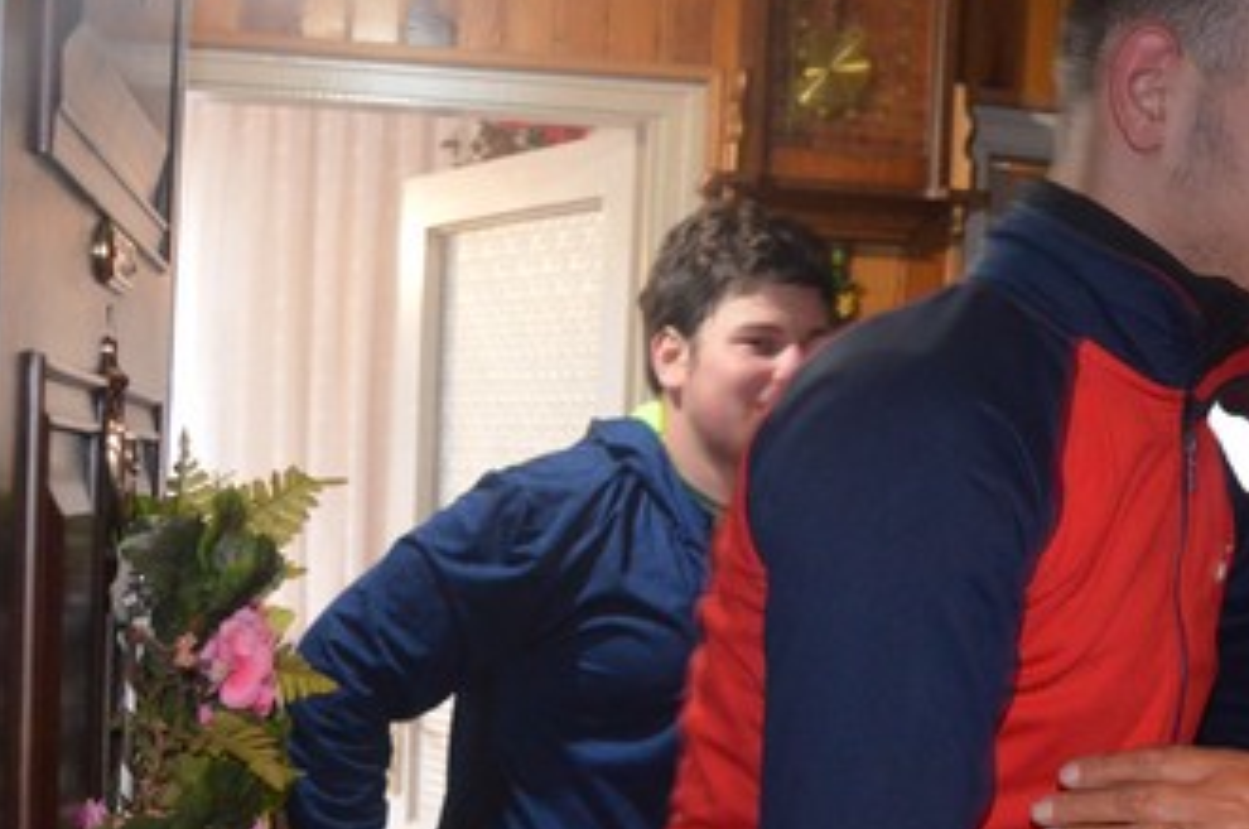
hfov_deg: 29.8
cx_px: 889
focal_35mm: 67
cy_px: 666
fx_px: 2321
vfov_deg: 20.0
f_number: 3.8
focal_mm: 22
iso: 3200
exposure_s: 1/60
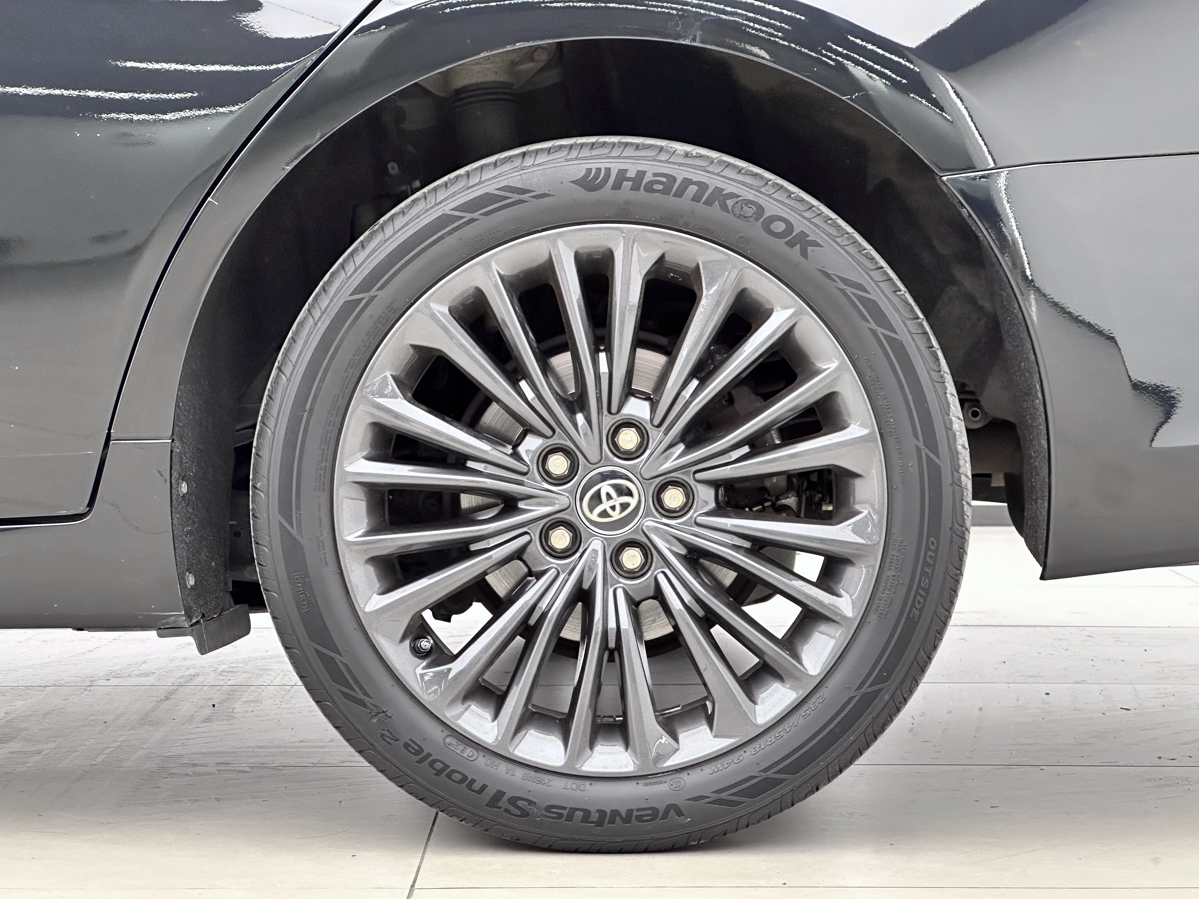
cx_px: 600
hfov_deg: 25.3
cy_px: 450
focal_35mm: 77
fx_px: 2667
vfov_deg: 19.1
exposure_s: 1/100
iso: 320
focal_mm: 9
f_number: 2.8
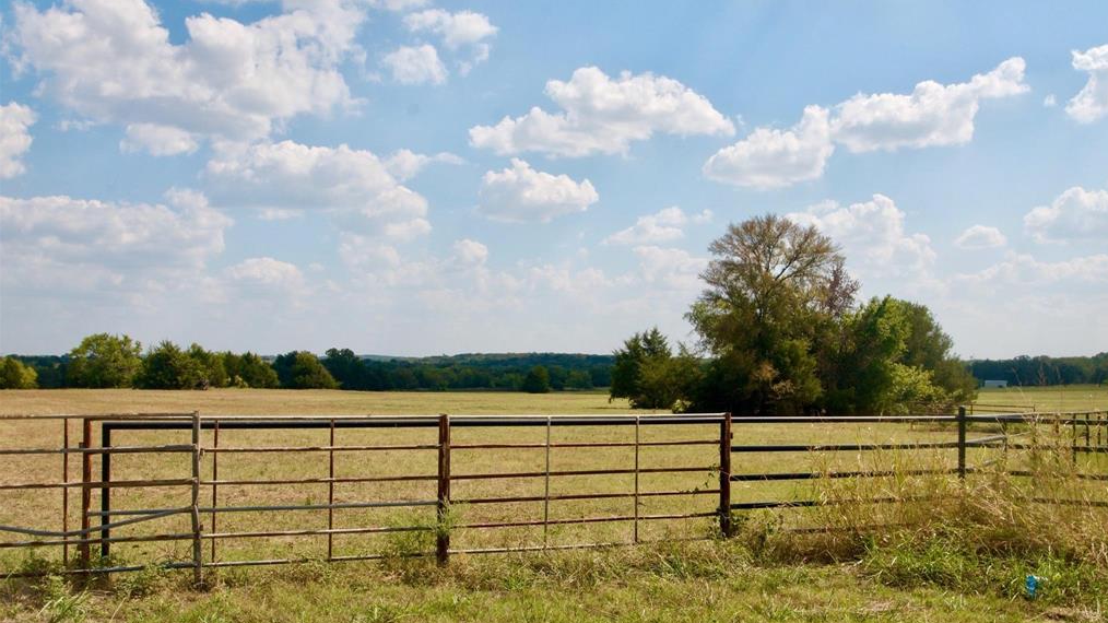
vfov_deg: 31.2
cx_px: 558
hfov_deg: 52.8
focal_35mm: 38
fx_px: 1116
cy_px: 334
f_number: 9
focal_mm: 24
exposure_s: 1/500
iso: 200
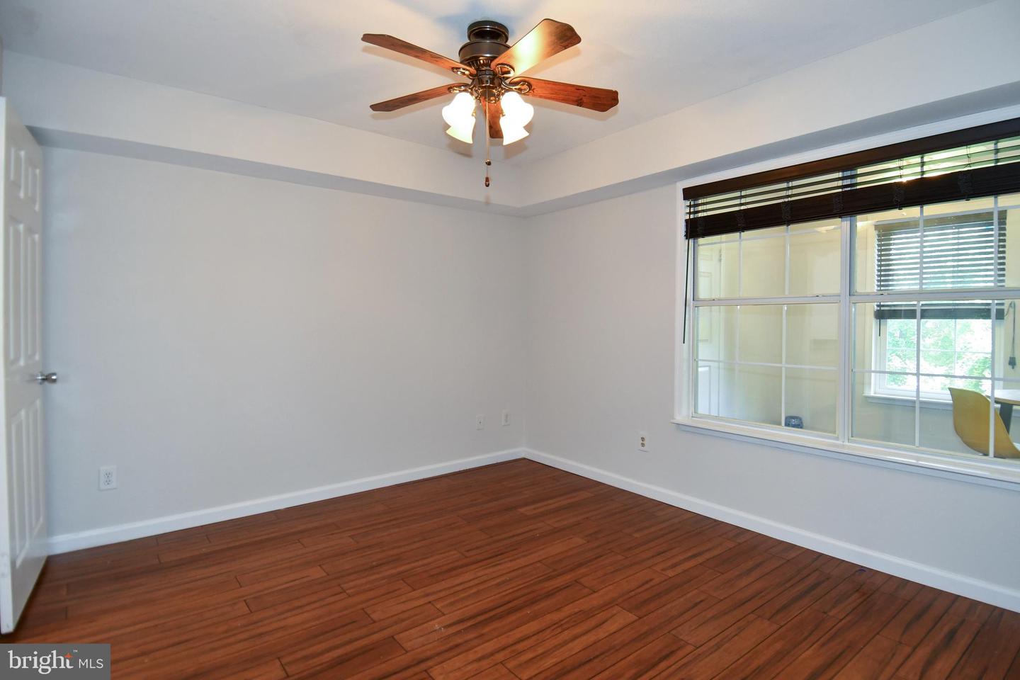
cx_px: 510
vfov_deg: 67.4
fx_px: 510
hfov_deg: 90.0
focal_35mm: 18
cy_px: 340
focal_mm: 12
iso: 900
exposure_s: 1/60
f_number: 4
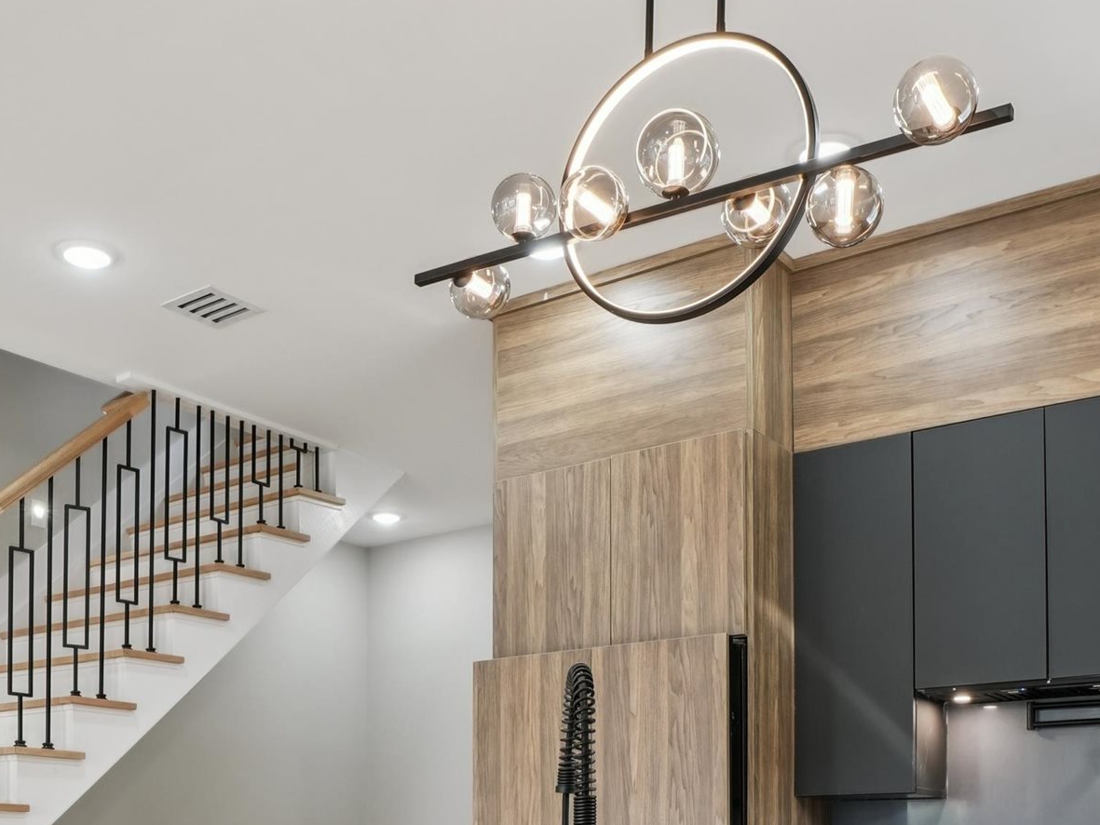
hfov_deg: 46.8
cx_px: 517
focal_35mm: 40
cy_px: 874
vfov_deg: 32.3
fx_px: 1271
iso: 400
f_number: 8
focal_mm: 16
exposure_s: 1/50
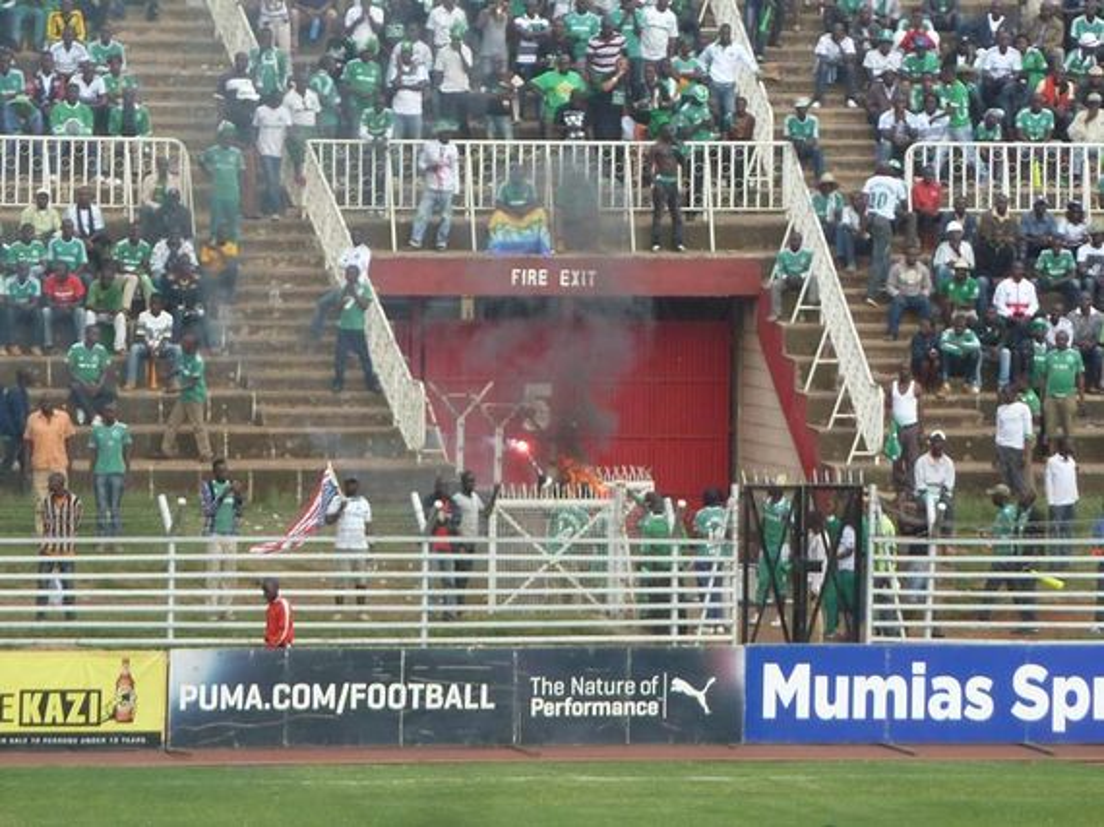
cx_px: 552
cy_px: 414
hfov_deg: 5.0
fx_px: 12720
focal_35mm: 399
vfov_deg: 3.7
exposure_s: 1/125
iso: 100
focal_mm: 49.2
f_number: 4.9
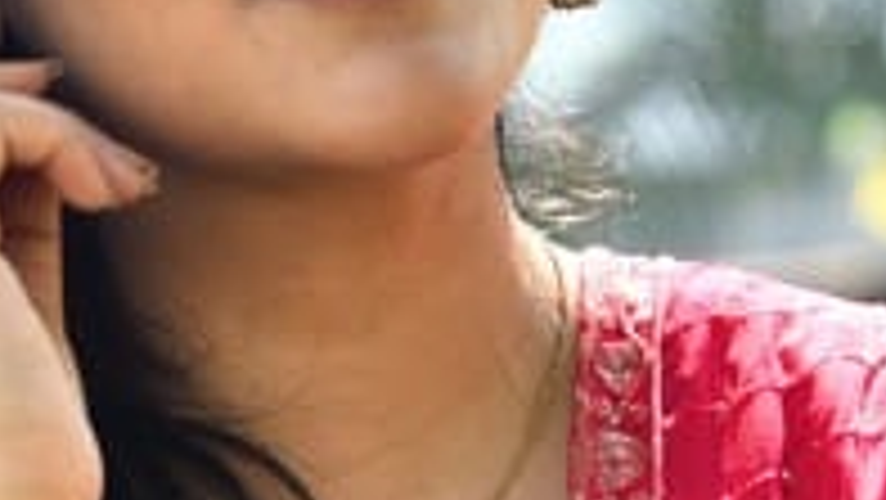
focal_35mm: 438
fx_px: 10294
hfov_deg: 4.9
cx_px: 423
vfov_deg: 2.8
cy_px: 982
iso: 320
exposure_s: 1/160
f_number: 4
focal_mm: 86
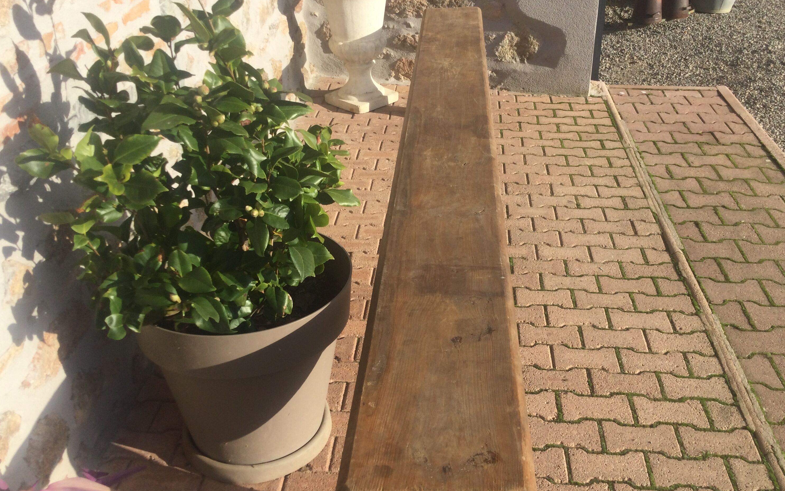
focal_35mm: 36
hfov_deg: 54.0
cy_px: 250
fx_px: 770
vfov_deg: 35.3
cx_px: 422
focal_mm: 3.3
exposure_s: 1/959
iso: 25
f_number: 2.4
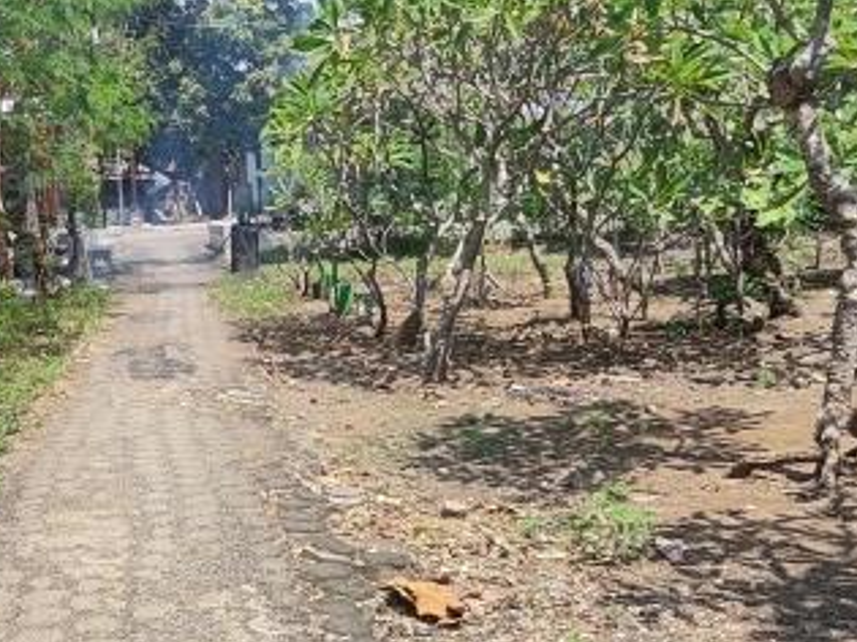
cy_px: 473
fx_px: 1287
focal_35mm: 52
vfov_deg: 27.7
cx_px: 90
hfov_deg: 34.8
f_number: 2.4
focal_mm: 2.13
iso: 50
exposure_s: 1/490
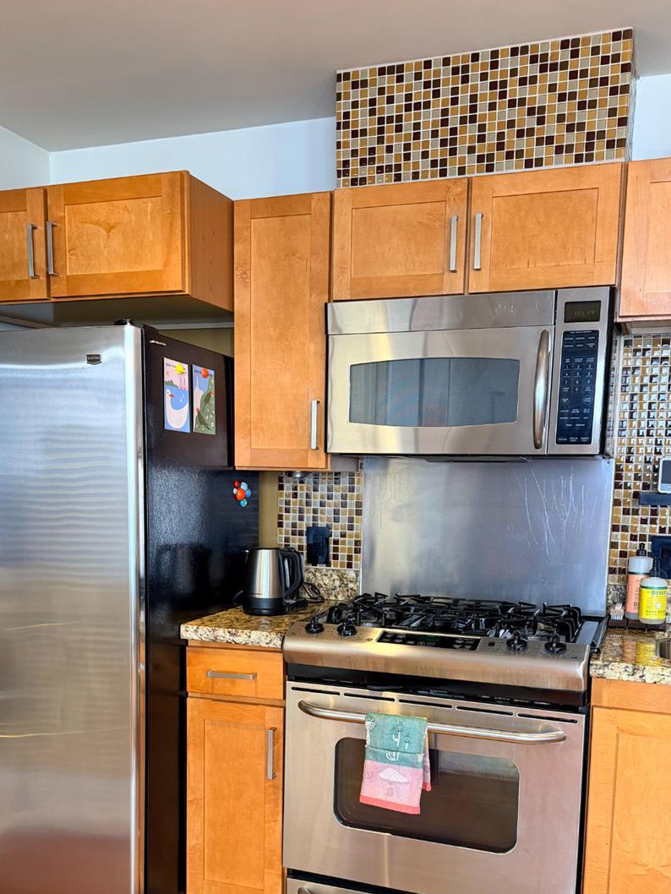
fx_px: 878
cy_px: 589
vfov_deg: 53.0
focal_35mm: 34
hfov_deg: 41.8
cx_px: 321
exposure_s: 1/60
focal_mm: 6.76
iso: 250
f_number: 1.78
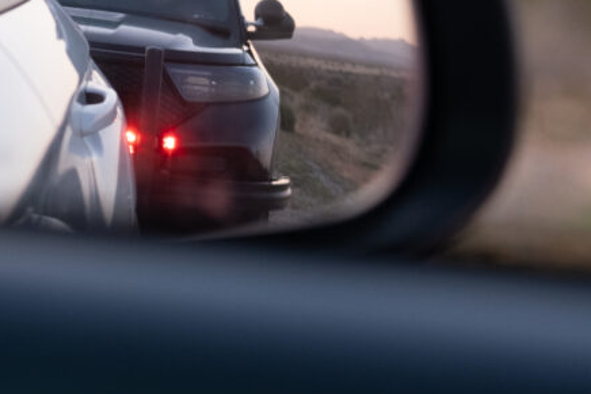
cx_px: 19
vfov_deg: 7.0
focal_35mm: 195
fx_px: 3202
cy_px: -59
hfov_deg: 10.5
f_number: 4
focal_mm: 55
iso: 800
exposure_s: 1/250
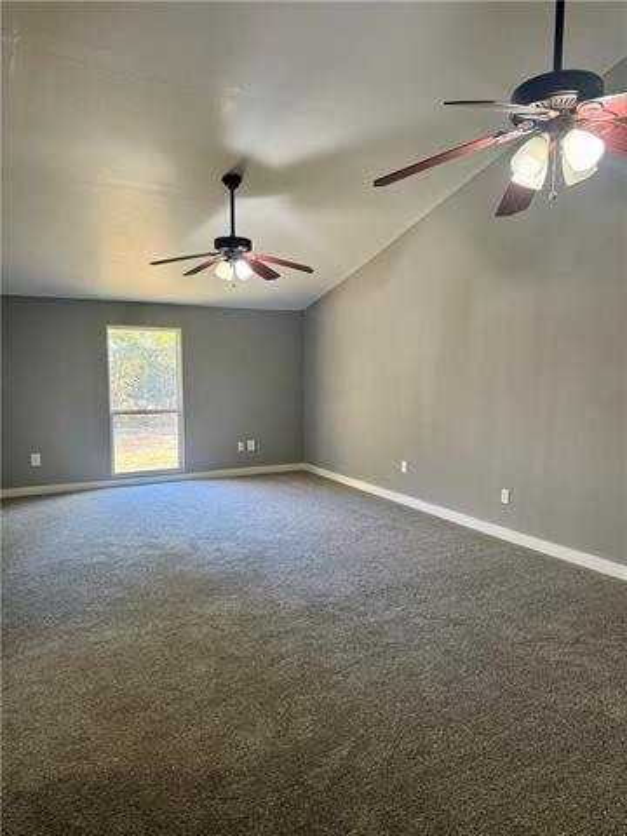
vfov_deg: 71.6
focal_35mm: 24
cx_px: 314
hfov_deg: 56.8
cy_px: 418
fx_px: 580
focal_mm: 6.76
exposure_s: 1/60
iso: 160
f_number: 1.78
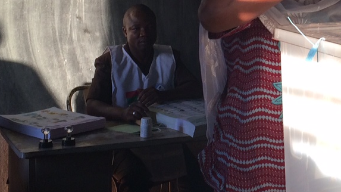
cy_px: 2
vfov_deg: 13.3
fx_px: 814
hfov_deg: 23.3
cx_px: 270
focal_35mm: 90
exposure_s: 1/50
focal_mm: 4.15
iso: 40
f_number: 2.2
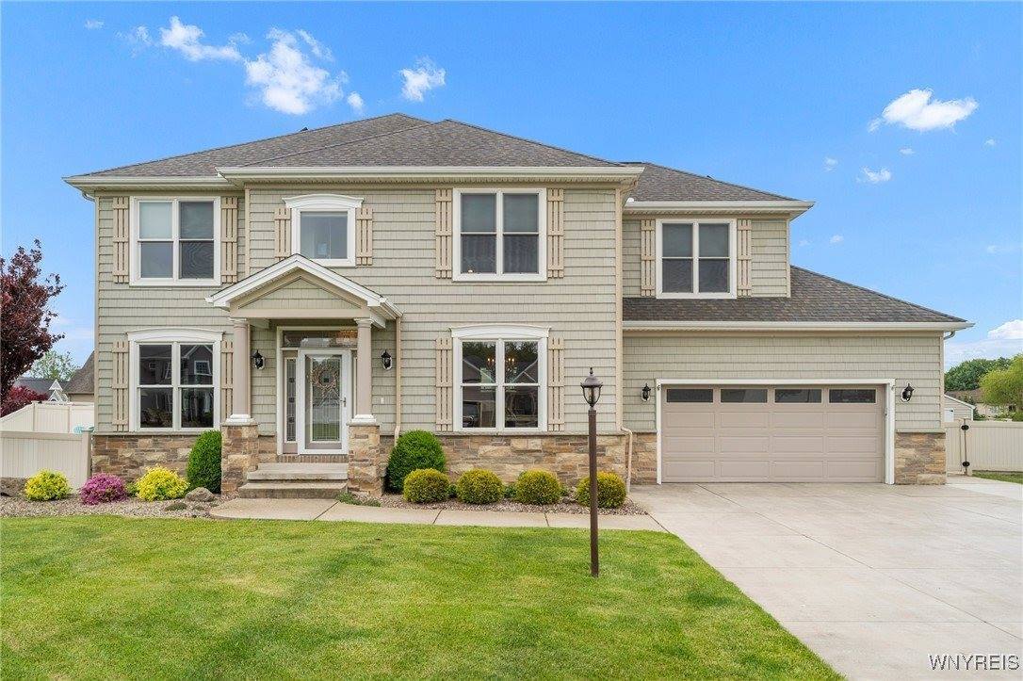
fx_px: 653
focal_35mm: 23
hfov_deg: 76.1
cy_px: 340
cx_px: 512
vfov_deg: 55.1
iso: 100
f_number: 4
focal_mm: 23
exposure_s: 1/250
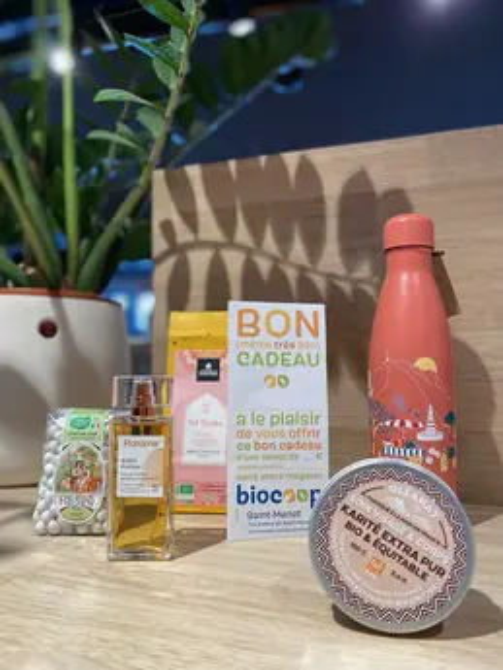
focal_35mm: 26
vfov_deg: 67.3
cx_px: 252
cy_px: 335
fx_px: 503
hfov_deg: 53.1
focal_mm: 4.25
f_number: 1.8
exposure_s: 1/100
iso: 50
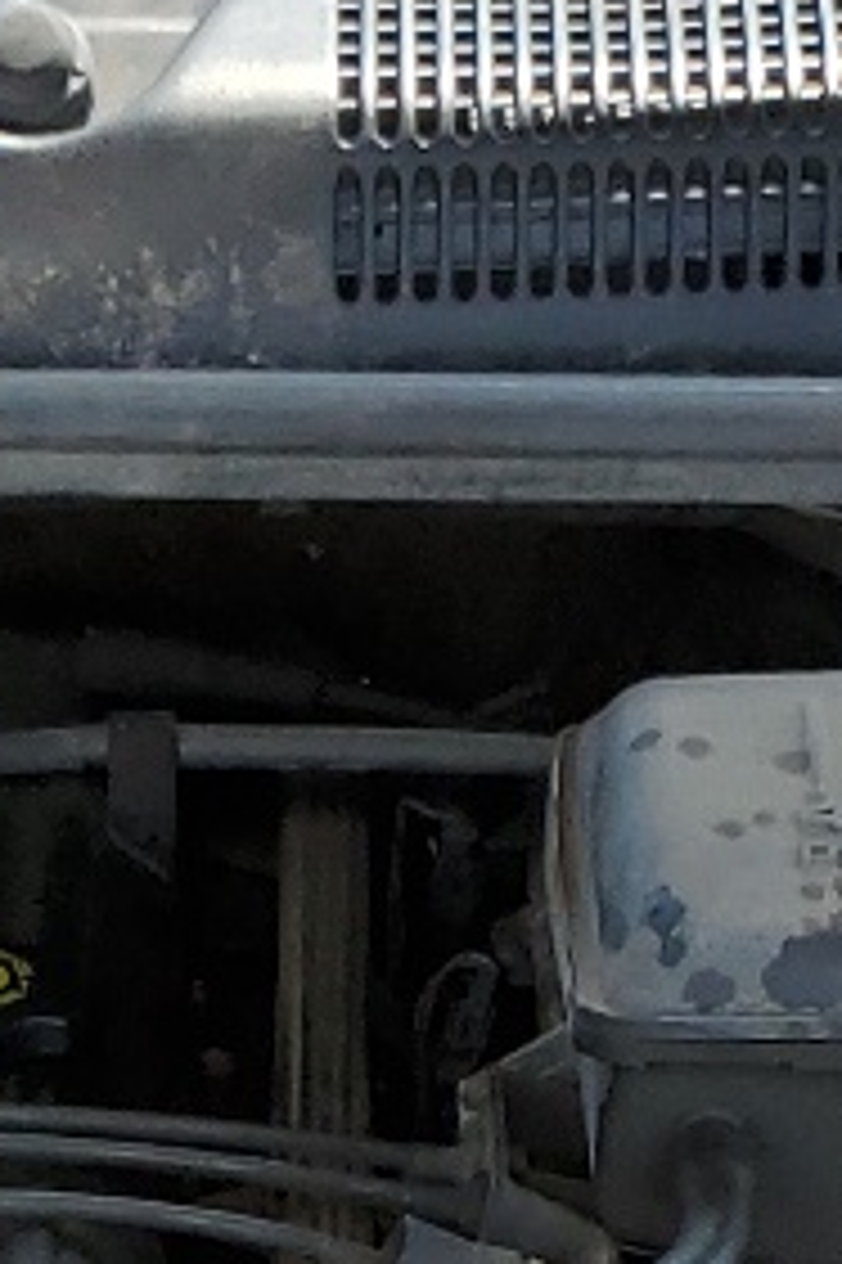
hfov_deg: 8.9
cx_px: 81
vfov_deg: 11.9
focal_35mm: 154
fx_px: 5409
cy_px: 2532
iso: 50
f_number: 1.5
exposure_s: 1/1111
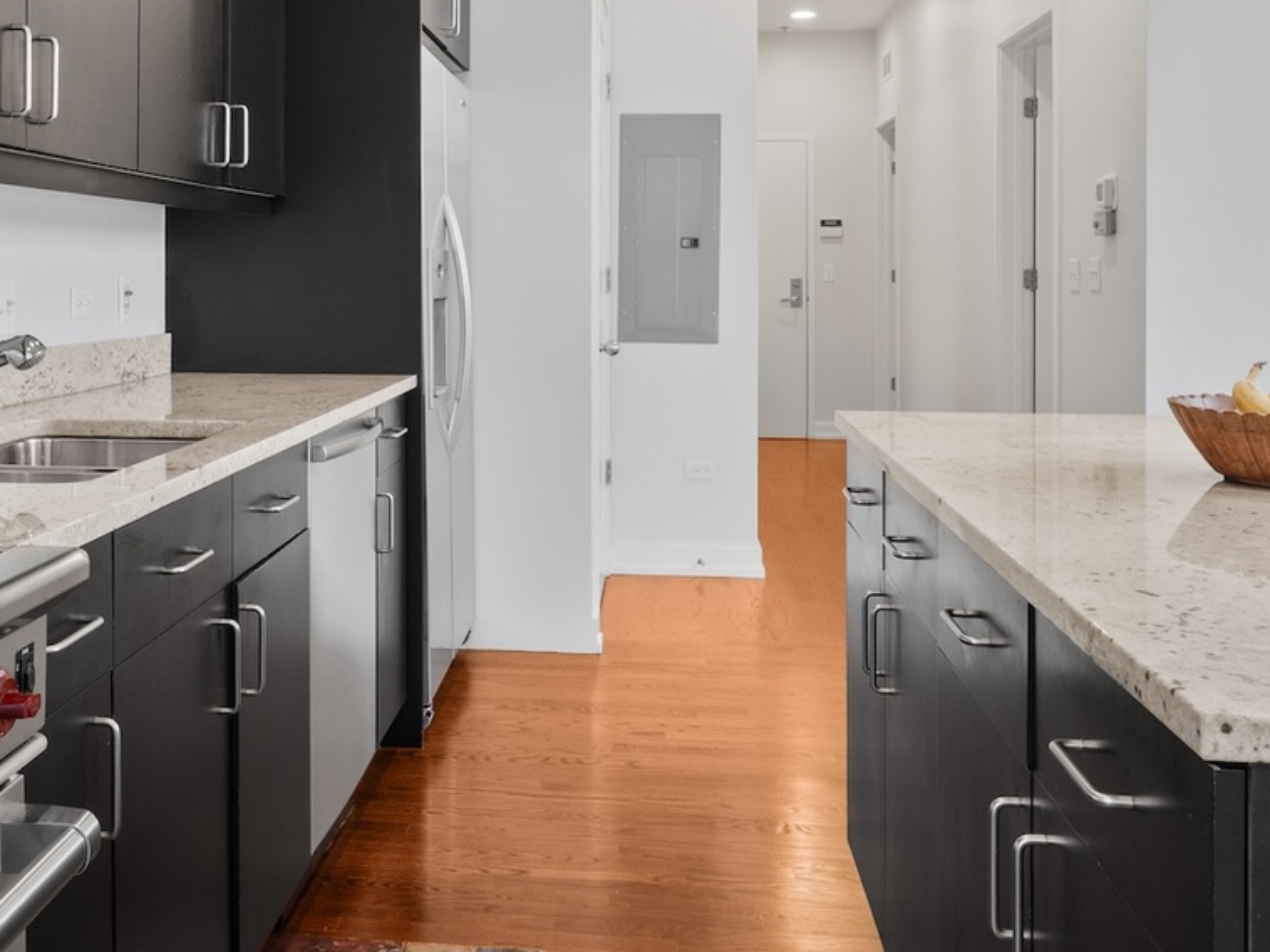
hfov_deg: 49.5
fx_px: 1357
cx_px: 447
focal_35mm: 37
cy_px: 327
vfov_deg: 38.3
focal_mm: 12
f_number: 9
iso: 320
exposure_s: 1/1.25
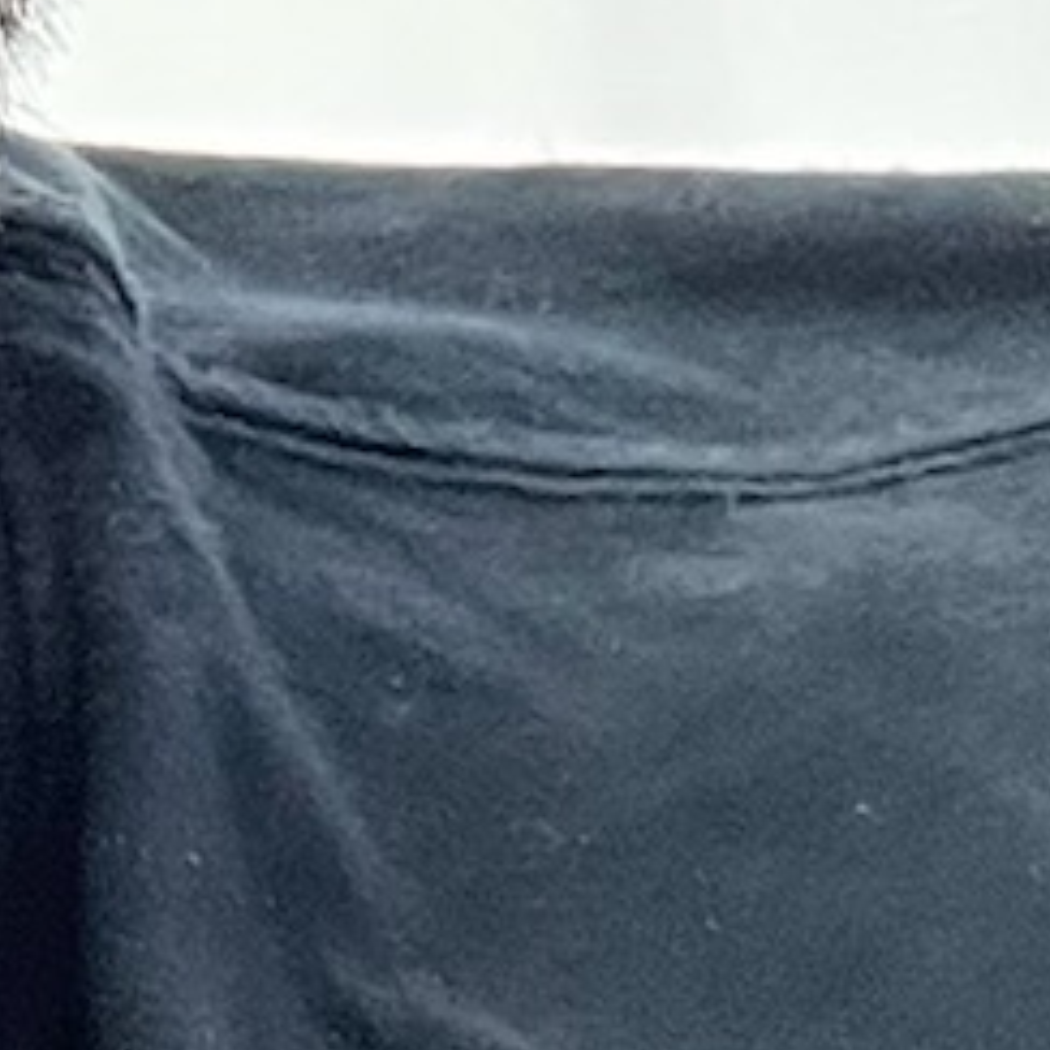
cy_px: -1308
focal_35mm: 223
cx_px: -1257
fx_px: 7653
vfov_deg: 7.4
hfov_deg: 7.4
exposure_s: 1/60
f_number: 2.2
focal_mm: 2.71
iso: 250
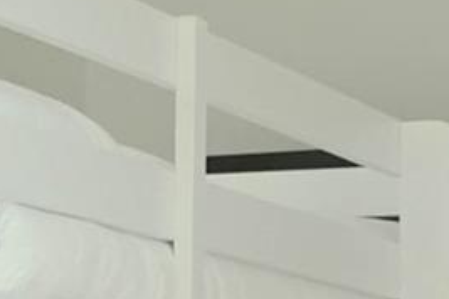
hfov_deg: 9.2
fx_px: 2769
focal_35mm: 222
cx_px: 18
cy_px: 394
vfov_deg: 6.1
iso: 12800
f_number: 5
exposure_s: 1/25
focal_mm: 25
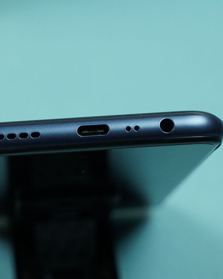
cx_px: 95
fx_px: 816
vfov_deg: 19.4
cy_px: 139
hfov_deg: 15.5
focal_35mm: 99
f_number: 6.3
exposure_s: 1/160
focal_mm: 70
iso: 1250
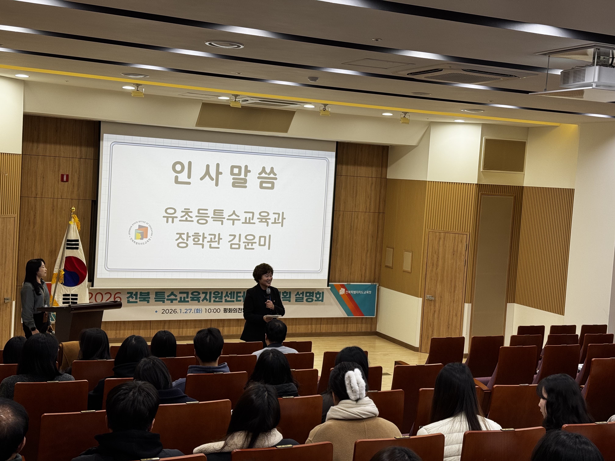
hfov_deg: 39.7
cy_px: 230
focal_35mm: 48
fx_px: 853
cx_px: 308
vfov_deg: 30.3
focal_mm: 6.76
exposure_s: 1/60
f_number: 1.78
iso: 50
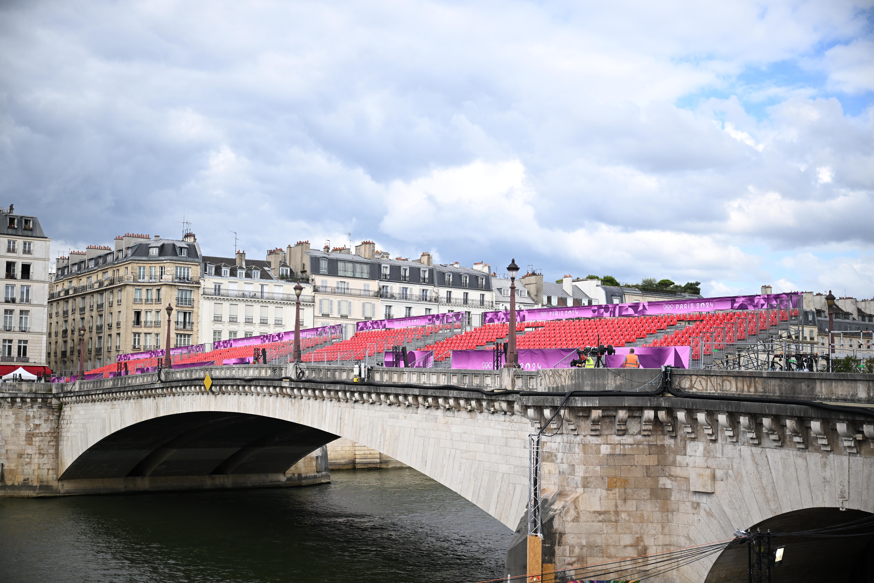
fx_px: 1092
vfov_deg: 29.9
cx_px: 437
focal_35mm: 45
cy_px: 292
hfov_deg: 43.6
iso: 320
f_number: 2.8
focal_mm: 45
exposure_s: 1/3200
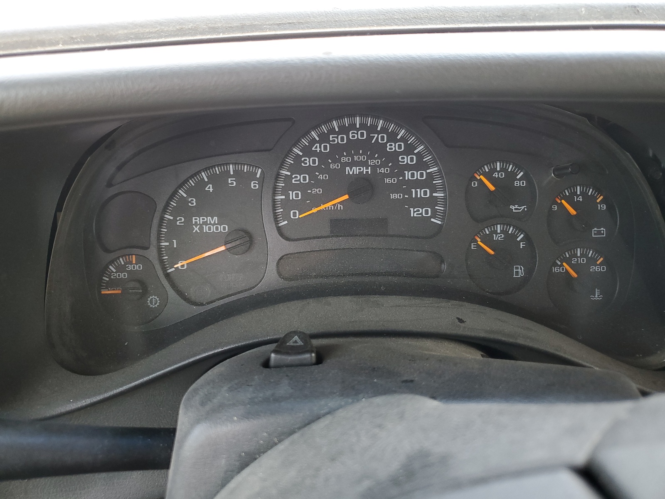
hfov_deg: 67.3
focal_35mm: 26
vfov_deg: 53.1
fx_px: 499
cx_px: 332
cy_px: 250
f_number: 1.5
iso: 65
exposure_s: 1/120
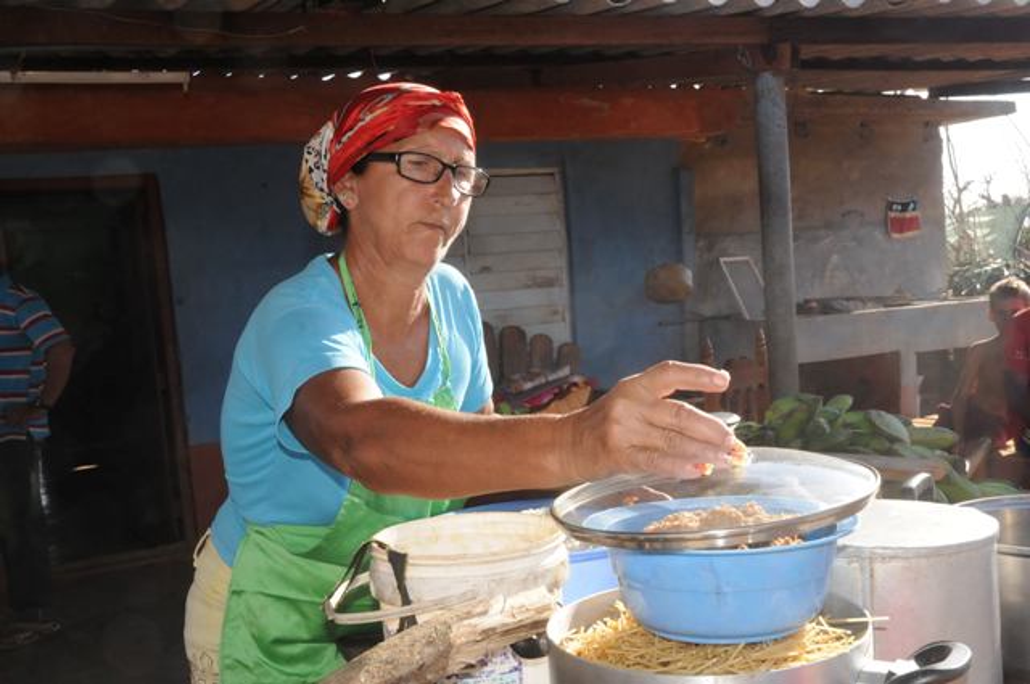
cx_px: 515
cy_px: 342
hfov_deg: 48.0
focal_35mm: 40
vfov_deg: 32.9
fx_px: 1157
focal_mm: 27
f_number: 14
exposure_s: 1/250
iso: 800
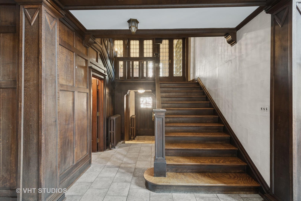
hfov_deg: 96.7
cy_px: 100
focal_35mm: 16
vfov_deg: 73.8
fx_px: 134
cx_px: 150
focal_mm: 16
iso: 400
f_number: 8
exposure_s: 1/4
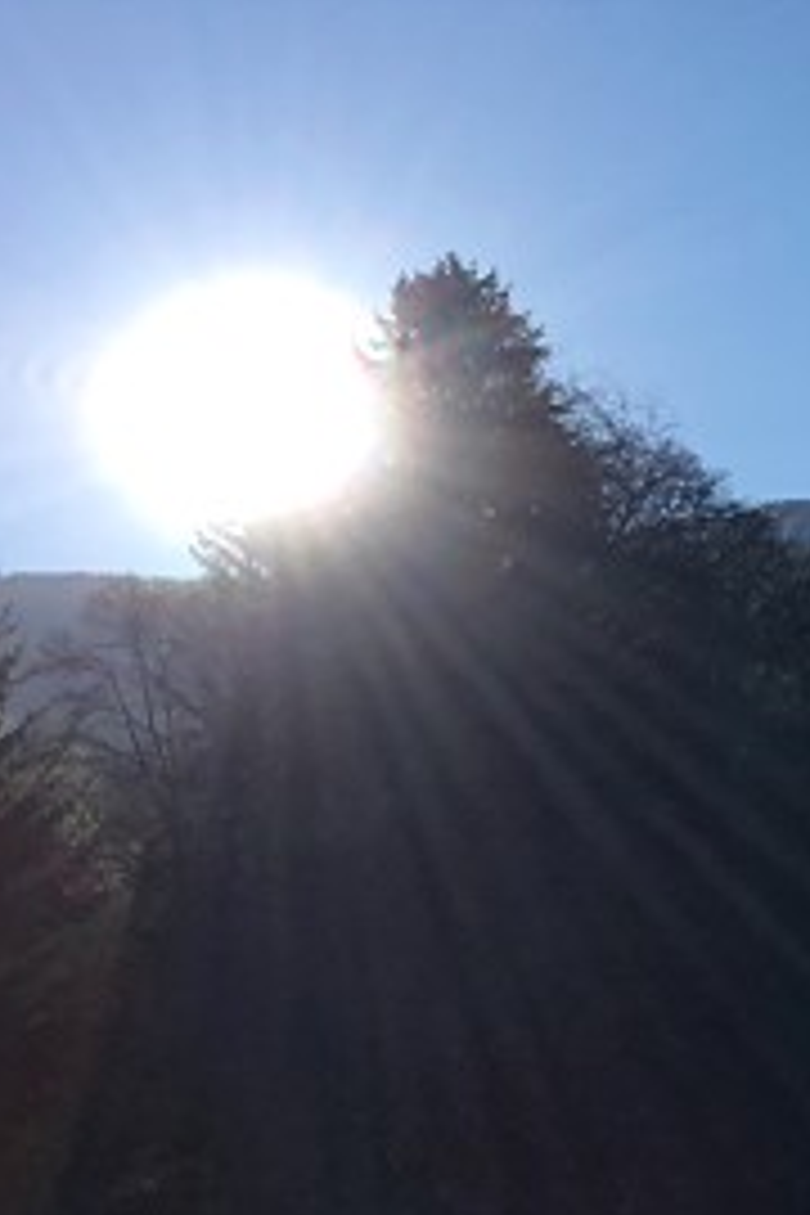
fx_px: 1485
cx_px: 281
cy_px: 614
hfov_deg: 30.3
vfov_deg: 44.5
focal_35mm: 44
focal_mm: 3.3
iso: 25
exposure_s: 1/2469
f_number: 2.4
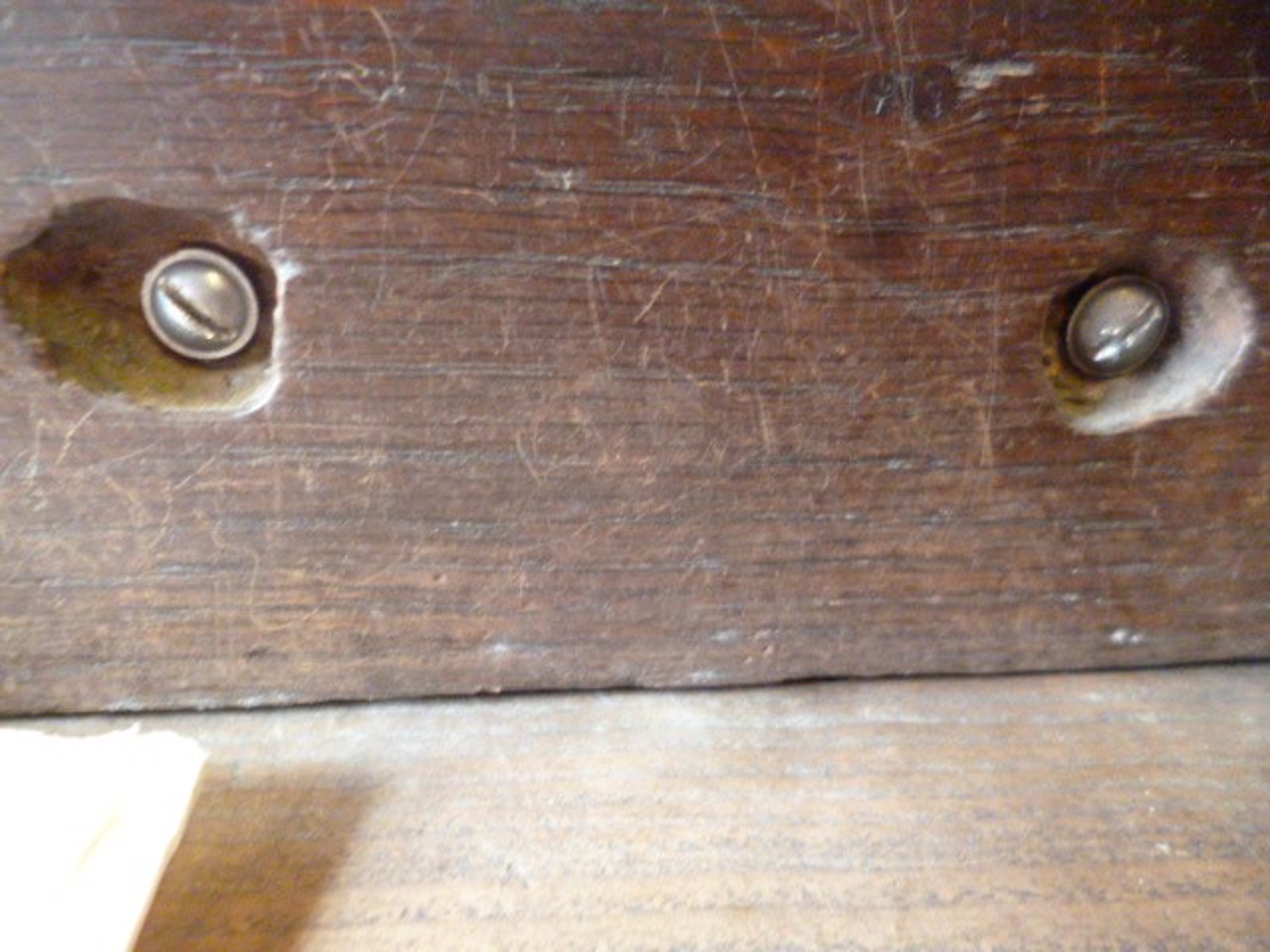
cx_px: 635
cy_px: 476
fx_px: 881
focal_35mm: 24
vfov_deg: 56.8
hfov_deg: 71.6
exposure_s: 1/20
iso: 800
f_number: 2.5
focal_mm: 4.3
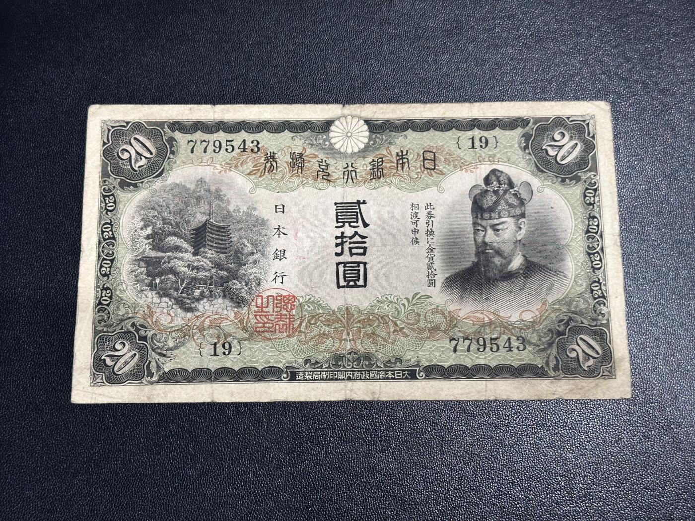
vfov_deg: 30.3
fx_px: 964
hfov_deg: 39.7
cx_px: 348
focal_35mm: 48
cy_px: 260
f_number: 1.78
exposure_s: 1/50
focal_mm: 6.86
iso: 125
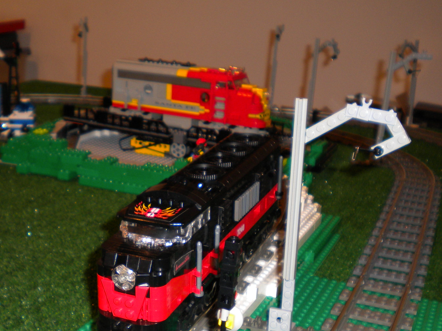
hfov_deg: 36.0
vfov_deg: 27.3
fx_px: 677
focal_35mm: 53
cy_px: 230
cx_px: 169
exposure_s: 1/30
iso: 100
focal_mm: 6.3
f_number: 3.1
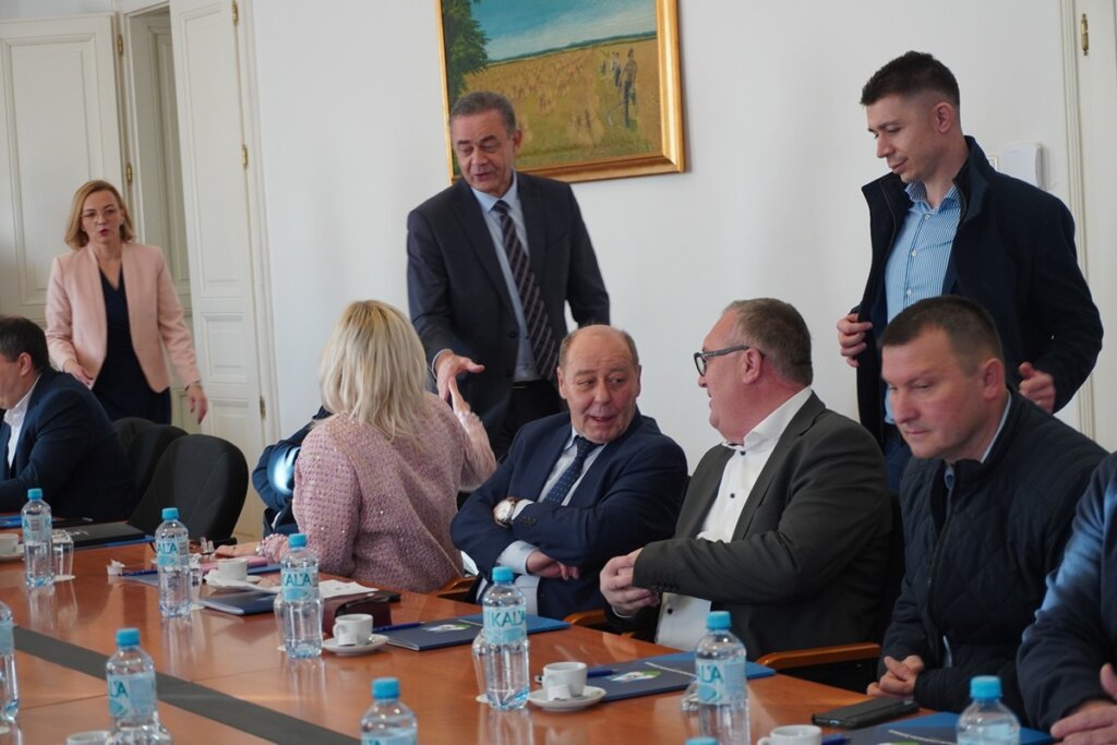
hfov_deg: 27.0
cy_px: 372
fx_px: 2327
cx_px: 558
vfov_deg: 18.2
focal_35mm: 75
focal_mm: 50
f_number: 5.6
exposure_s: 1/60
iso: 800
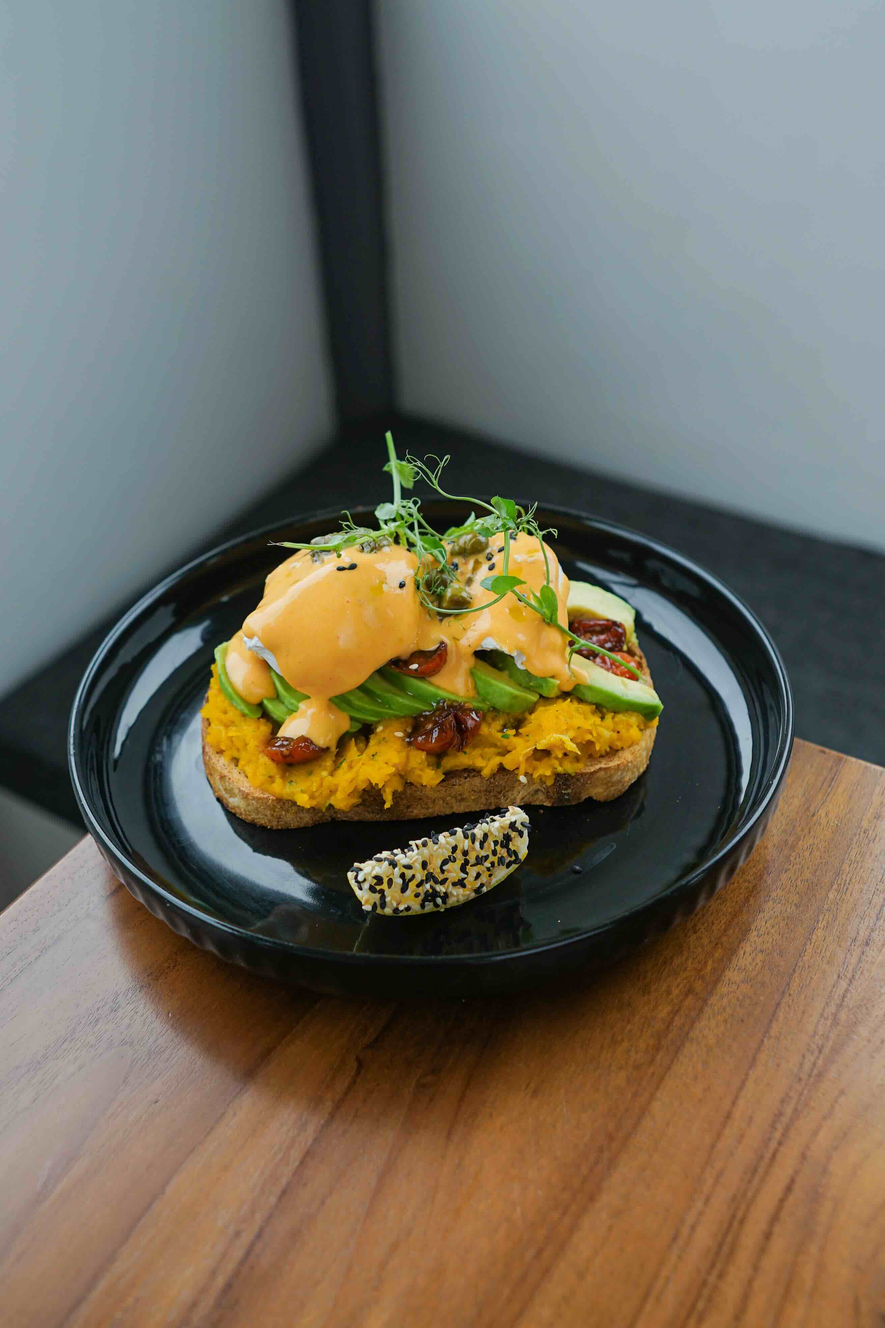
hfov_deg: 31.9
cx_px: 442
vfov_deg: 46.4
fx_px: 1549
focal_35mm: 42
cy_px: 664
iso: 100
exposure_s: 1/160
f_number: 3.2
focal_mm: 28
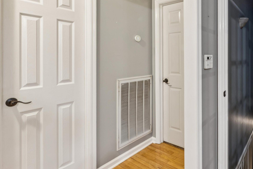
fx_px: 161
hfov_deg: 72.4
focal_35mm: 23
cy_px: 61
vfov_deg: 54.4
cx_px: 181
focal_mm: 14.6
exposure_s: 1/2
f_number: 13
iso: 400
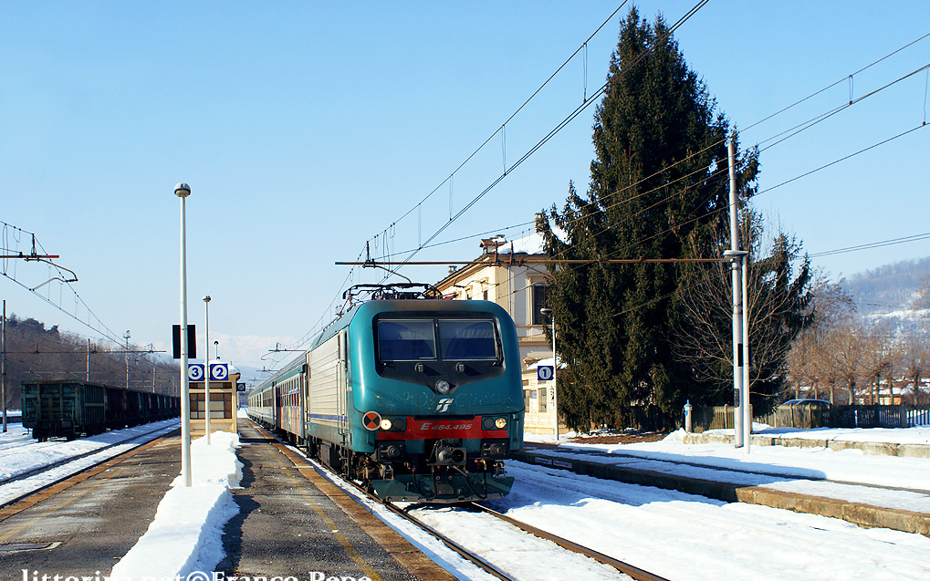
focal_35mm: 43
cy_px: 299
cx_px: 465
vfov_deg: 29.9
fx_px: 1090
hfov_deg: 46.2
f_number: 6.3
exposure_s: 1/640
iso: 200
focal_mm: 28
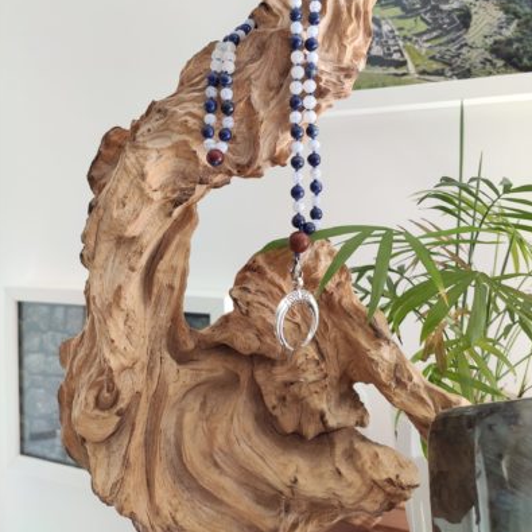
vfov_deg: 51.6
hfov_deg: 52.5
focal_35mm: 31
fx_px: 539
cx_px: 265
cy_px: 180
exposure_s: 1/50
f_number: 1.75
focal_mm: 4.77
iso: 191
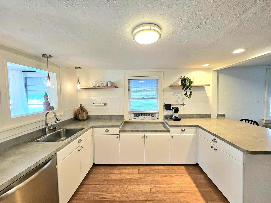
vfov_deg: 89.9
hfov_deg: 106.2
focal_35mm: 13
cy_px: 102
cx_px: 136
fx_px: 102
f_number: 2.2
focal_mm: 1.74
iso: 80
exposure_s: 1/60.2
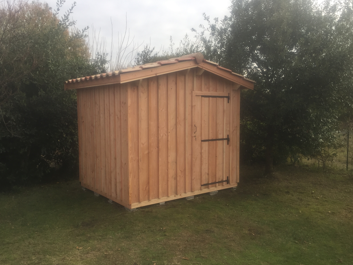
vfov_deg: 45.4
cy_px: 136
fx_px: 316
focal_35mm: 31
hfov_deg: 58.3
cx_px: 169
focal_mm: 4.15
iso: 32
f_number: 2.2
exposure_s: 1/807
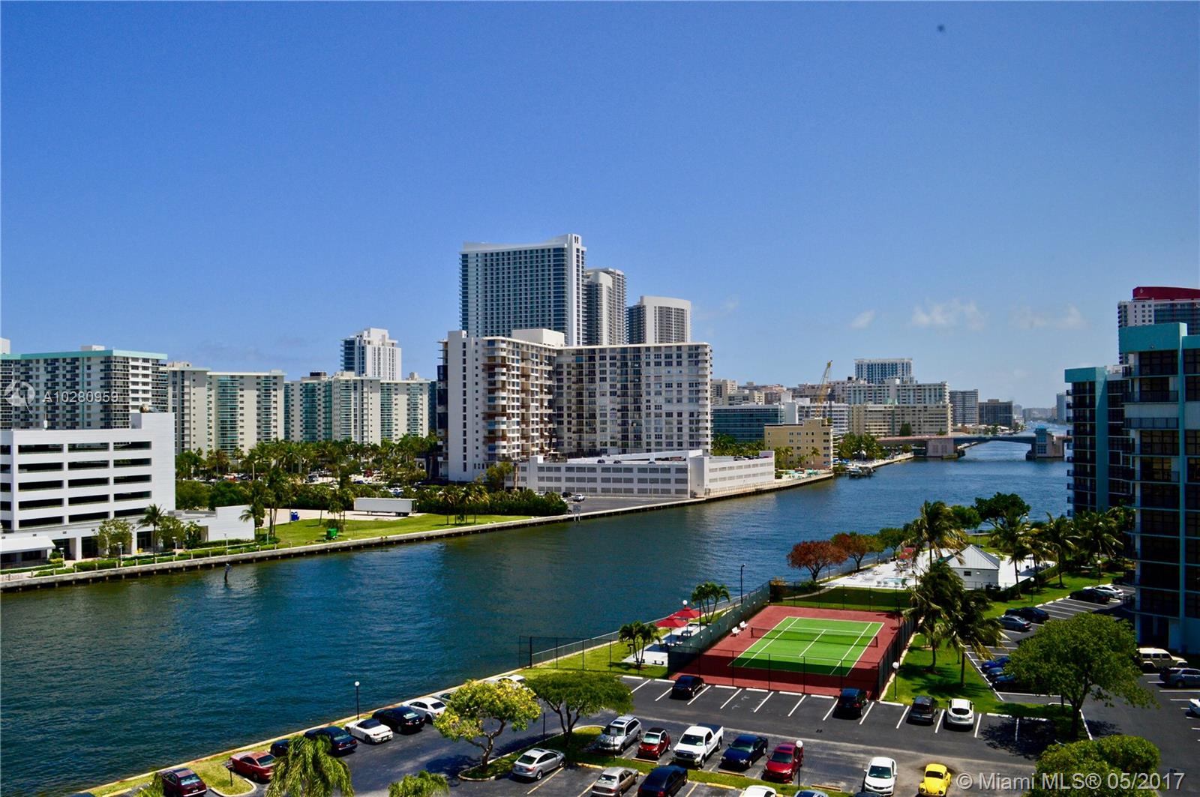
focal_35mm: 27
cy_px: 398
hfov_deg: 67.4
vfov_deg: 47.8
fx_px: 899
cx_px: 600
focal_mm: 18
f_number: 11
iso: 400
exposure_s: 1/500
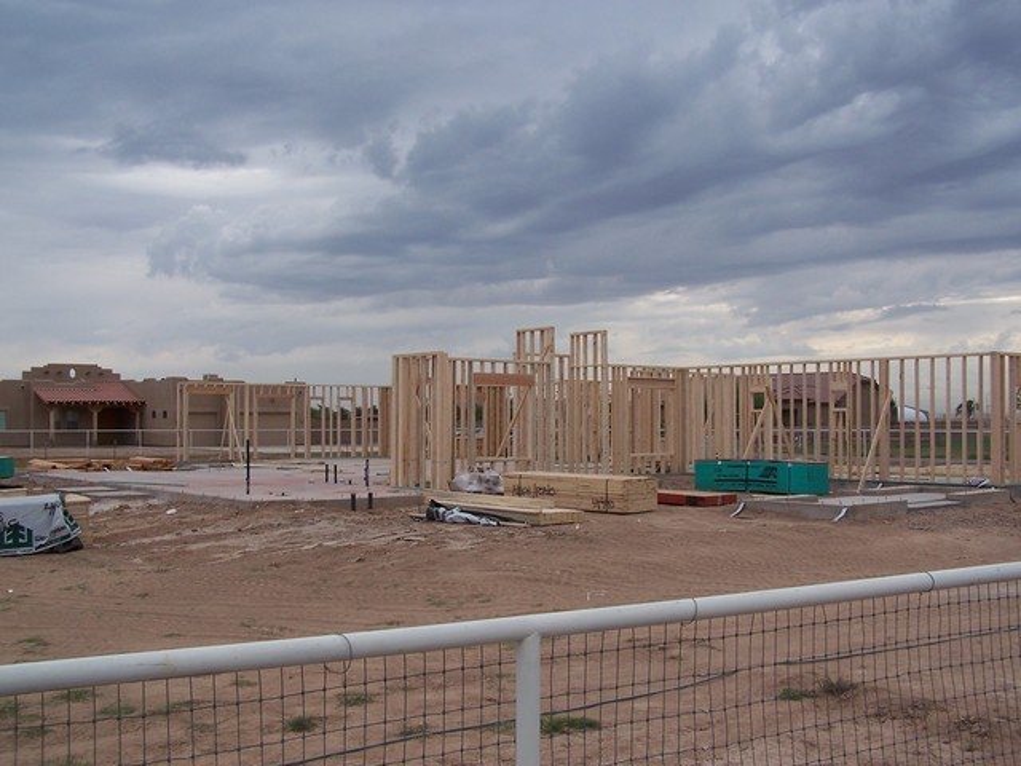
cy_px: 383
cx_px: 510
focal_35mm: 38
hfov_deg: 49.0
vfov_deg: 37.7
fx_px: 1121
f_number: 4
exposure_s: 1/500
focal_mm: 6.3
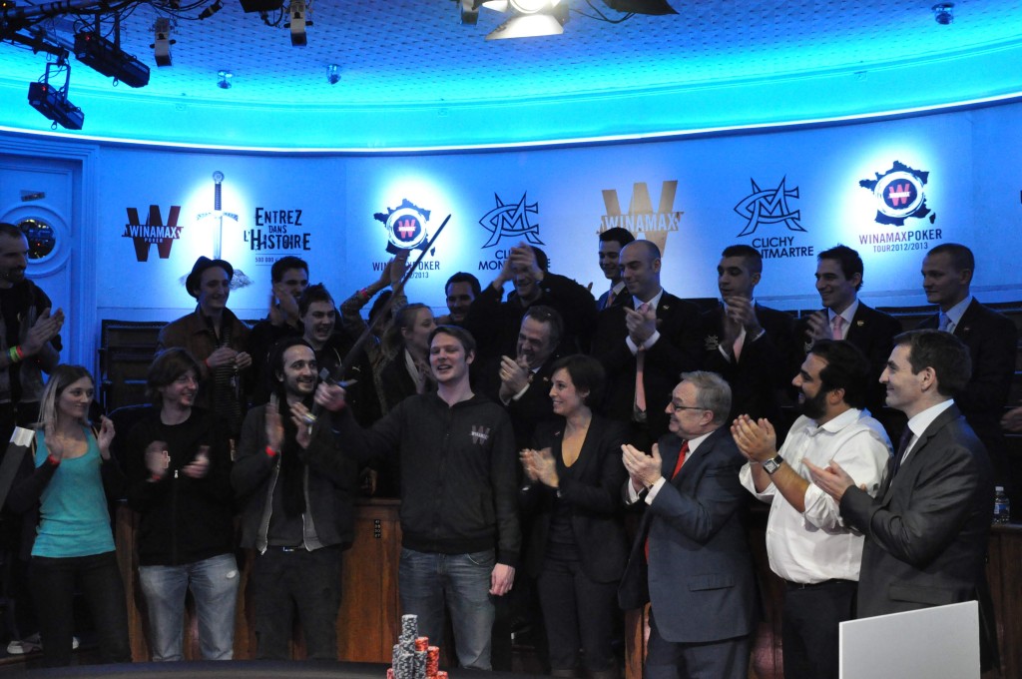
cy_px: 340
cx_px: 511
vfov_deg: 39.9
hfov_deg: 57.3
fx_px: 936
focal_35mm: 33
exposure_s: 1/30
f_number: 5.6
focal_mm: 22
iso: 3200
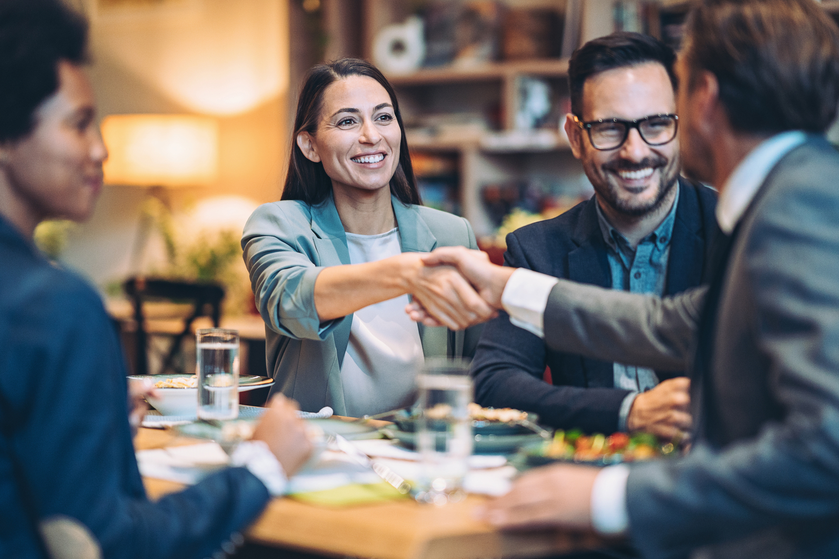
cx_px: 420
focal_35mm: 85
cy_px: 280
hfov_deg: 23.9
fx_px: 1981
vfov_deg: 16.1
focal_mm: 85
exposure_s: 1/500
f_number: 1.4
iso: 1600
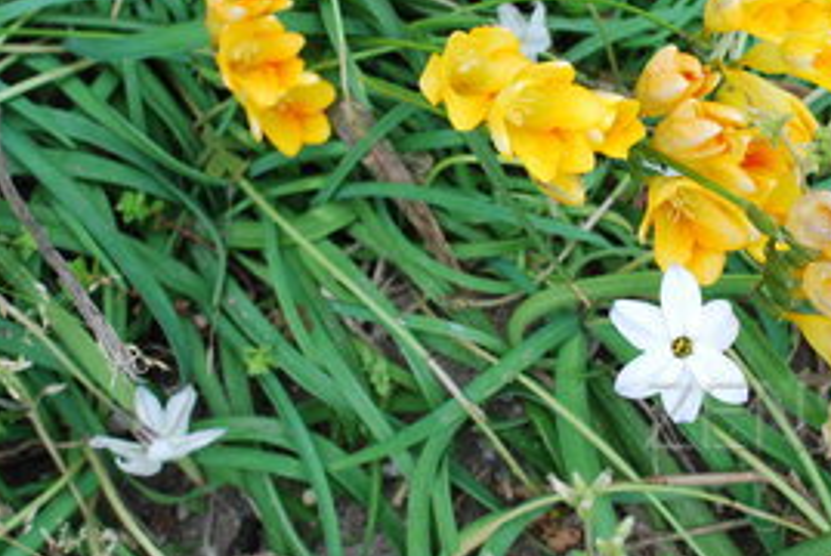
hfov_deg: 29.8
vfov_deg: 20.2
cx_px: 556
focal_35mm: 67
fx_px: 1548
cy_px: 125
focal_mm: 24
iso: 160
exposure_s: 1/60
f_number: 7.1
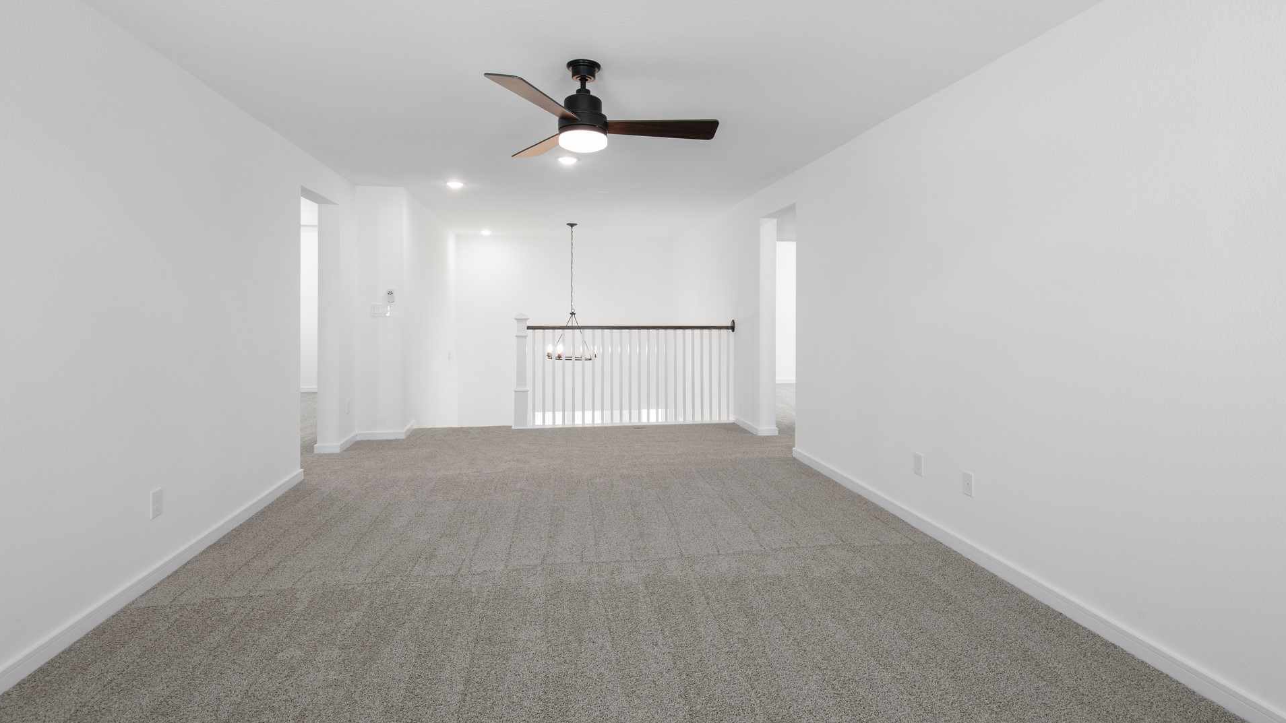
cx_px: 641
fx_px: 614
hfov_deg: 92.7
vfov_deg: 60.8
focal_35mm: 18
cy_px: 314
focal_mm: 16
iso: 160
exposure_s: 1/4
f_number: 9
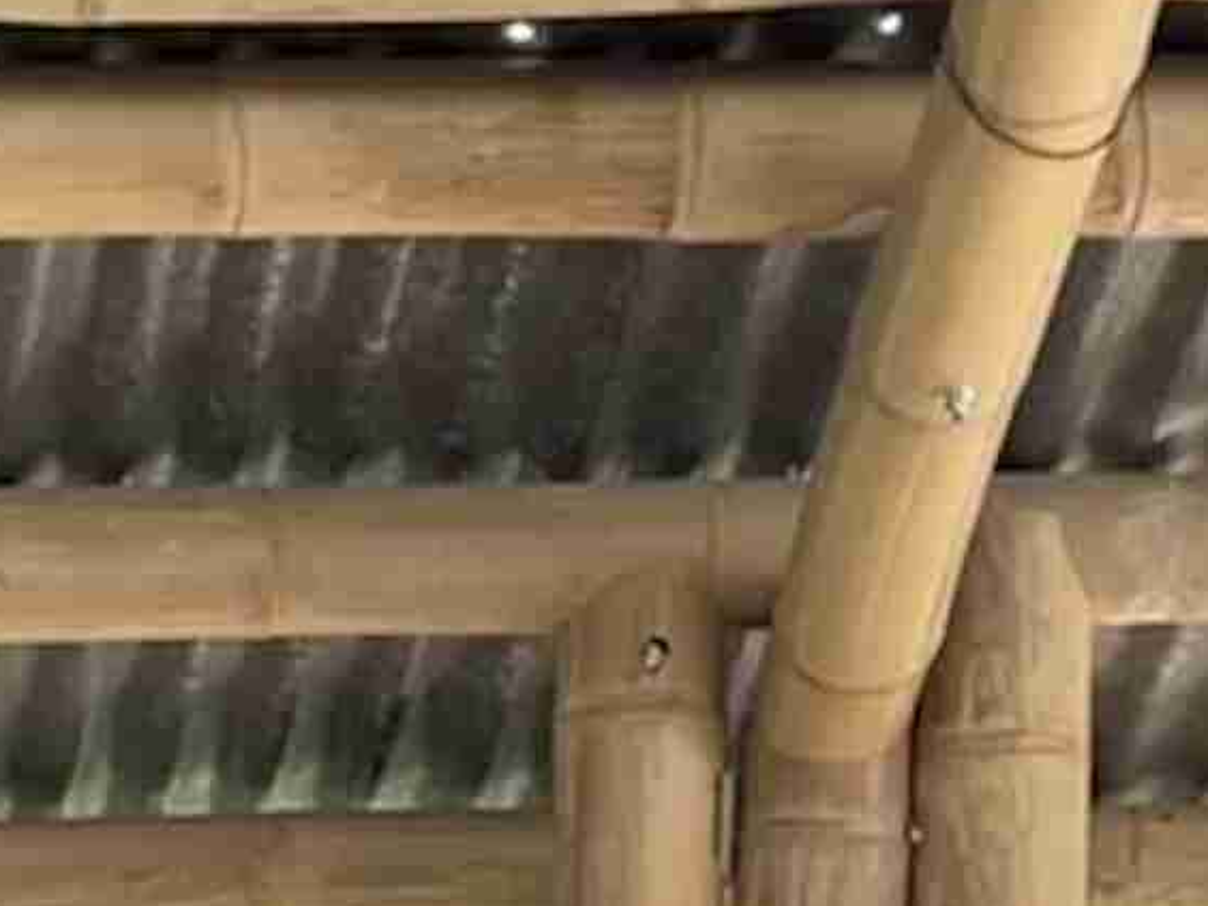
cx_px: -801
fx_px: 6491
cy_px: 2630
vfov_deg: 7.2
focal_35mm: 186
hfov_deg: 10.2
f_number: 1.6
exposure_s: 1/122
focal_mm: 5.1
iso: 40
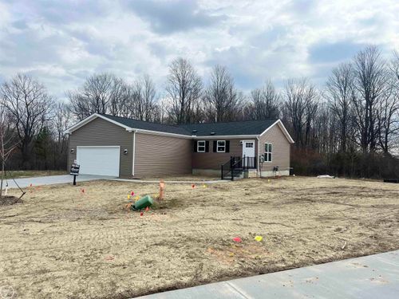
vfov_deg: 53.1
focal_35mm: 26
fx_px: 300
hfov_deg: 67.3
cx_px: 200
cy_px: 150
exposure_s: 1/5587
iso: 50
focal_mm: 5.7
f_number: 1.5
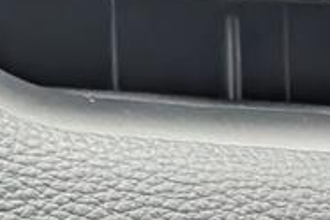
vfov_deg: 4.8
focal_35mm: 279
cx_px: 835
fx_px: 2559
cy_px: 611
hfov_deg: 6.9
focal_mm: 6.9
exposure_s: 1/213
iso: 127
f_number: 1.68
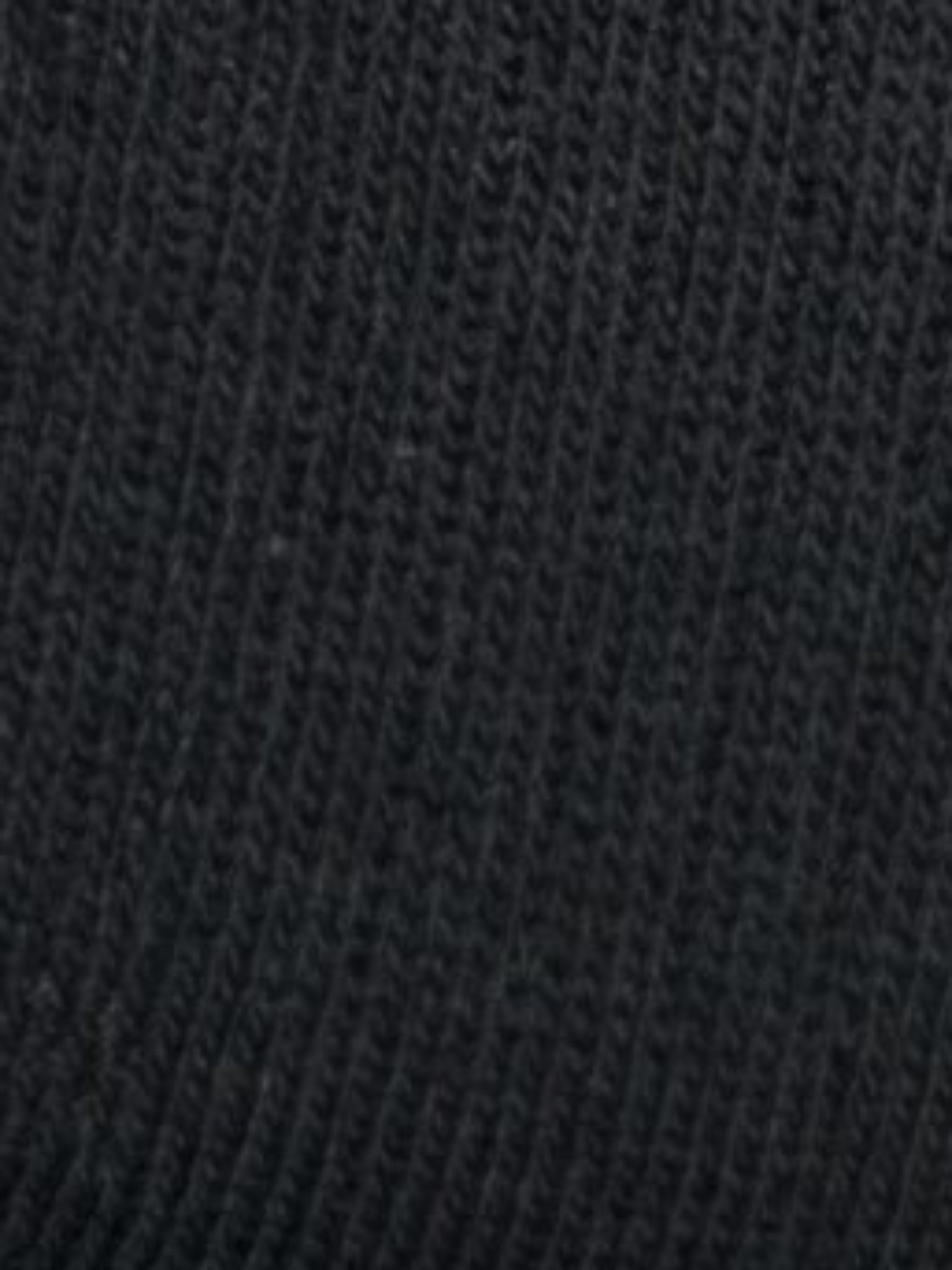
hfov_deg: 7.2
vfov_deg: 8.9
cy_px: -2073
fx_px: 7118
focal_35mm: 194
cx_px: -1219
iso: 64
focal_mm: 5.7
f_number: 1.5
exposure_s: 1/100
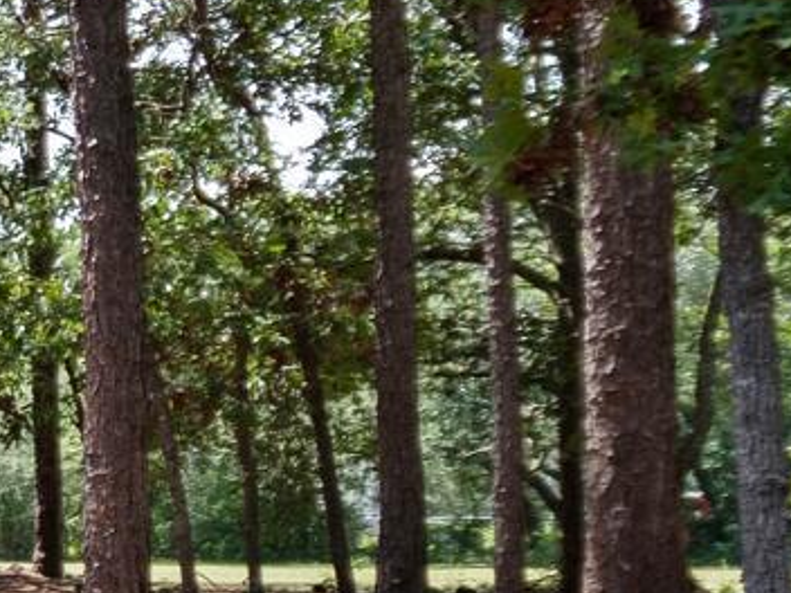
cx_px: -1492
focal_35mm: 123
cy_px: 595
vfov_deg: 11.9
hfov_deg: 11.1
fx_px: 2811
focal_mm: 10
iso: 100
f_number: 5.6
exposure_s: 1/125
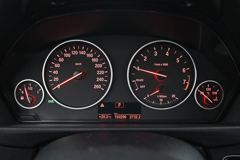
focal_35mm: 28
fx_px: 190
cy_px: 80
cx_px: 120
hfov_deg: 64.6
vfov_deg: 45.7
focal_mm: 19
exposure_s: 1/30
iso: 4500
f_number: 3.8
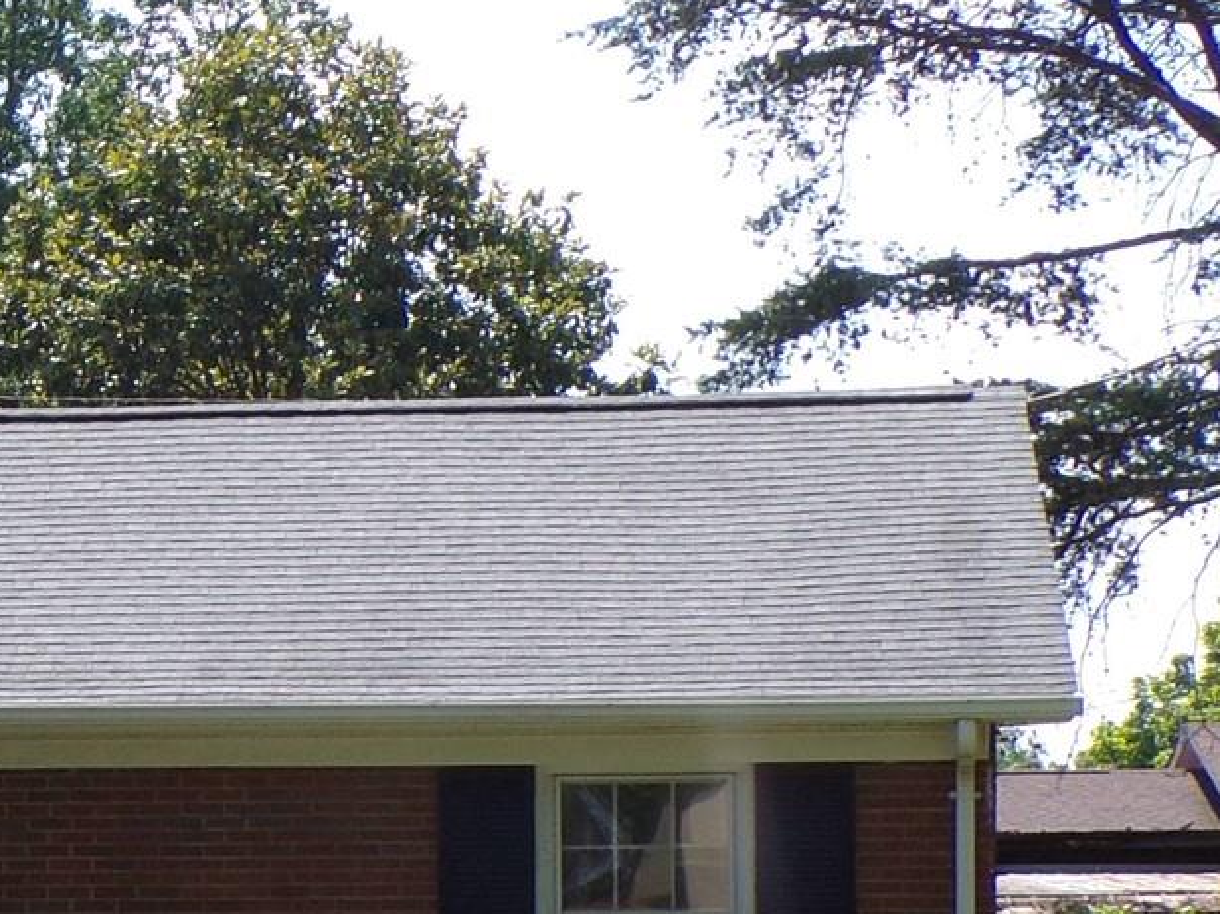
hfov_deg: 10.3
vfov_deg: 8.0
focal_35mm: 186
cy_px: 740
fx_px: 6552
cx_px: -520
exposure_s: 1/300
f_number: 5.3
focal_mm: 10.1
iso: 80
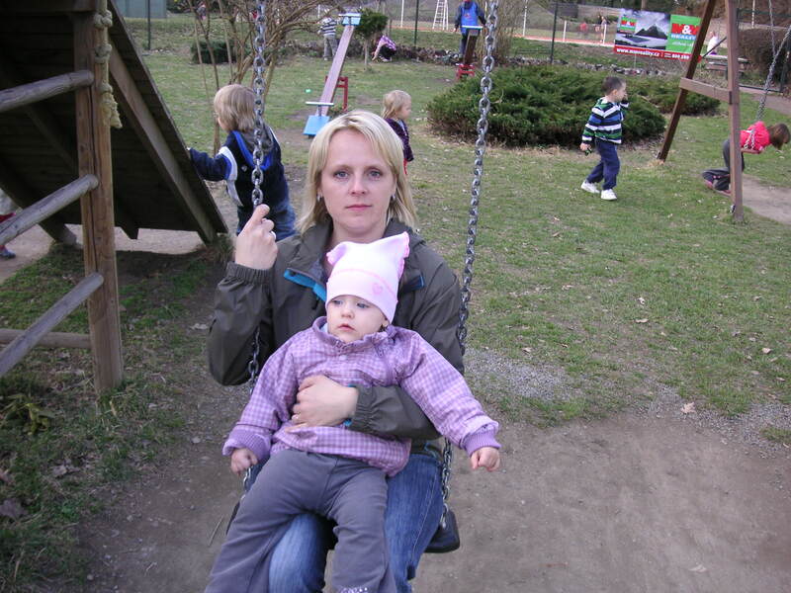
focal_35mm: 37
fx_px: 845
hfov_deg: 50.1
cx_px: 396
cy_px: 296
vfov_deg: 38.7
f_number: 2.8
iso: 50
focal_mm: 6.1
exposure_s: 1/180
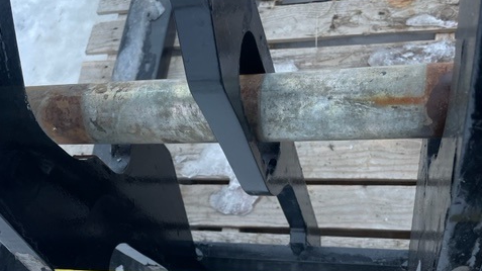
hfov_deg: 52.8
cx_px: 240
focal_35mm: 38
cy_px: 263
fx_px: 486
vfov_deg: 29.4
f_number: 1.6
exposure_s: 1/121
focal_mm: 4.2
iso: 64
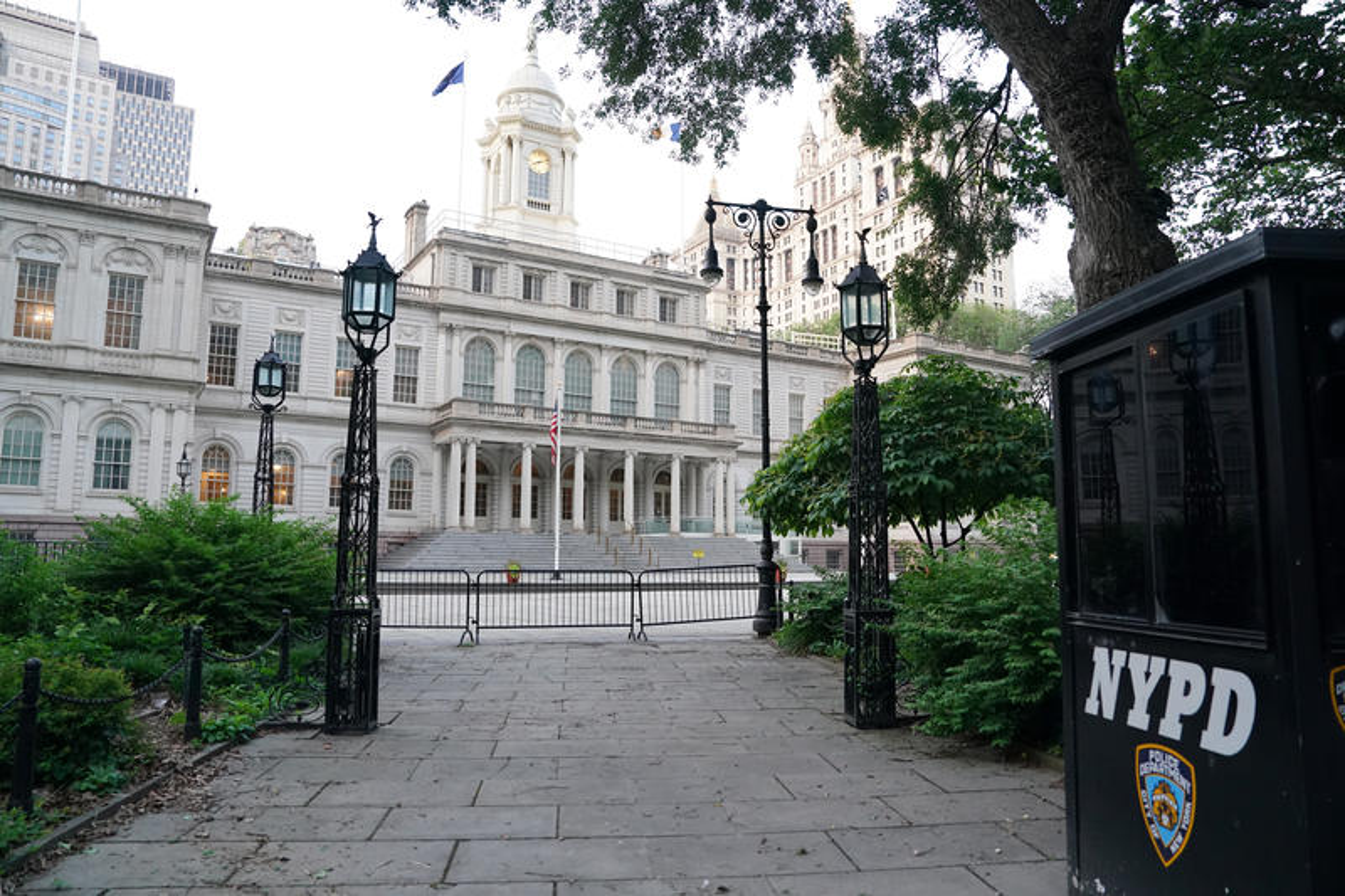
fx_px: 896
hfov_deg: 73.8
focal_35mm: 24
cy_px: 448
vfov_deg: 53.1
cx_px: 672
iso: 3200
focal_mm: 24
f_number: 3.5
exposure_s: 1/320
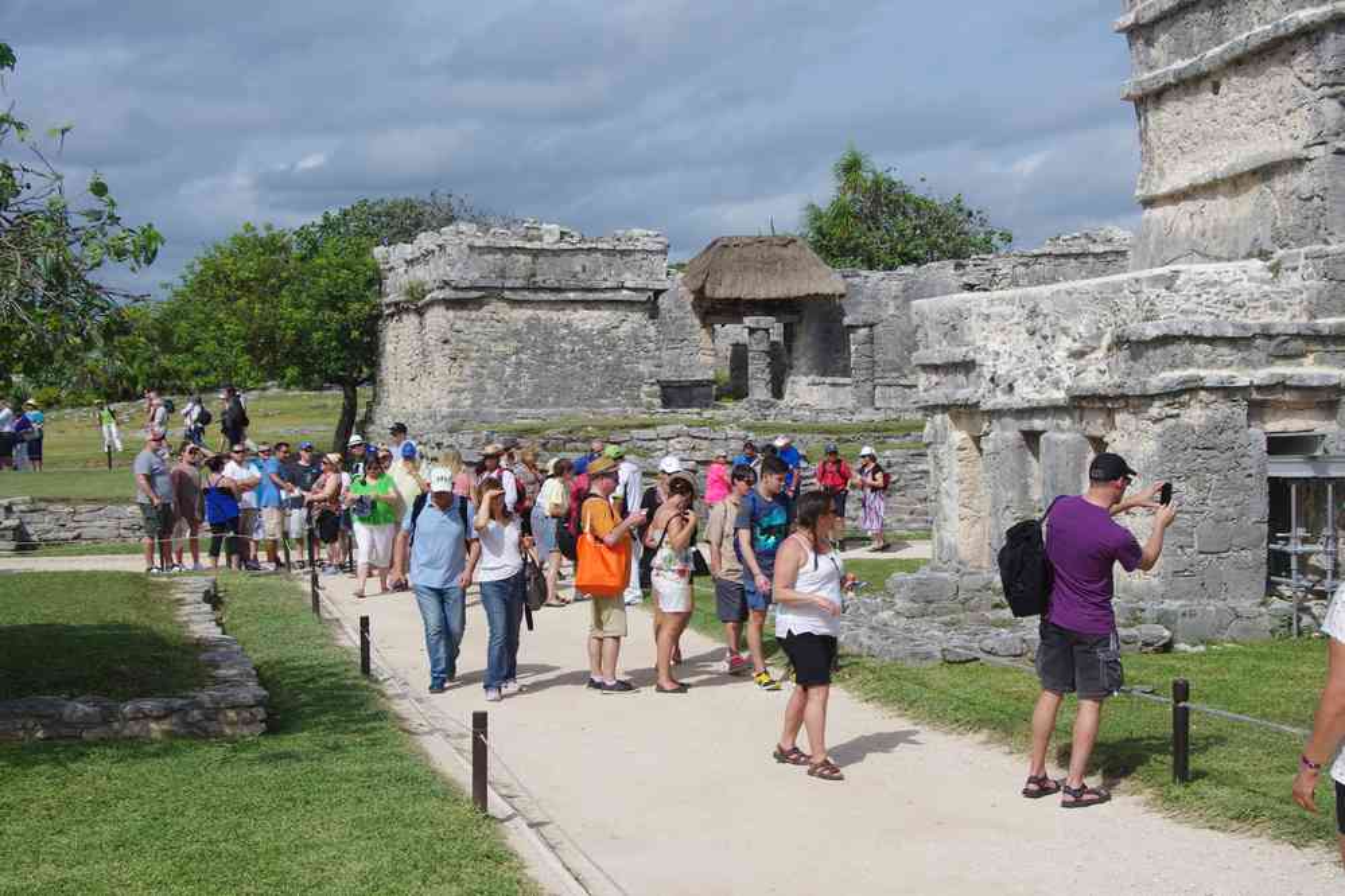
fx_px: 1961
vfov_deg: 25.8
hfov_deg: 37.9
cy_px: 448
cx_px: 672
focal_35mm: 52
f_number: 11
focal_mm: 35
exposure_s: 1/160
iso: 200
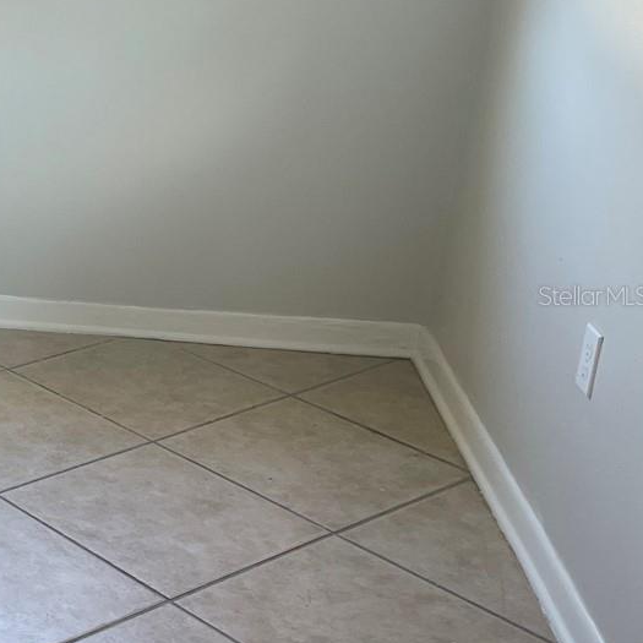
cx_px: -326
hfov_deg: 20.9
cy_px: 295
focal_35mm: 70
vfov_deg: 24.6
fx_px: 1471
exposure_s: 1/121
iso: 64
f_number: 1.6
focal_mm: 5.1
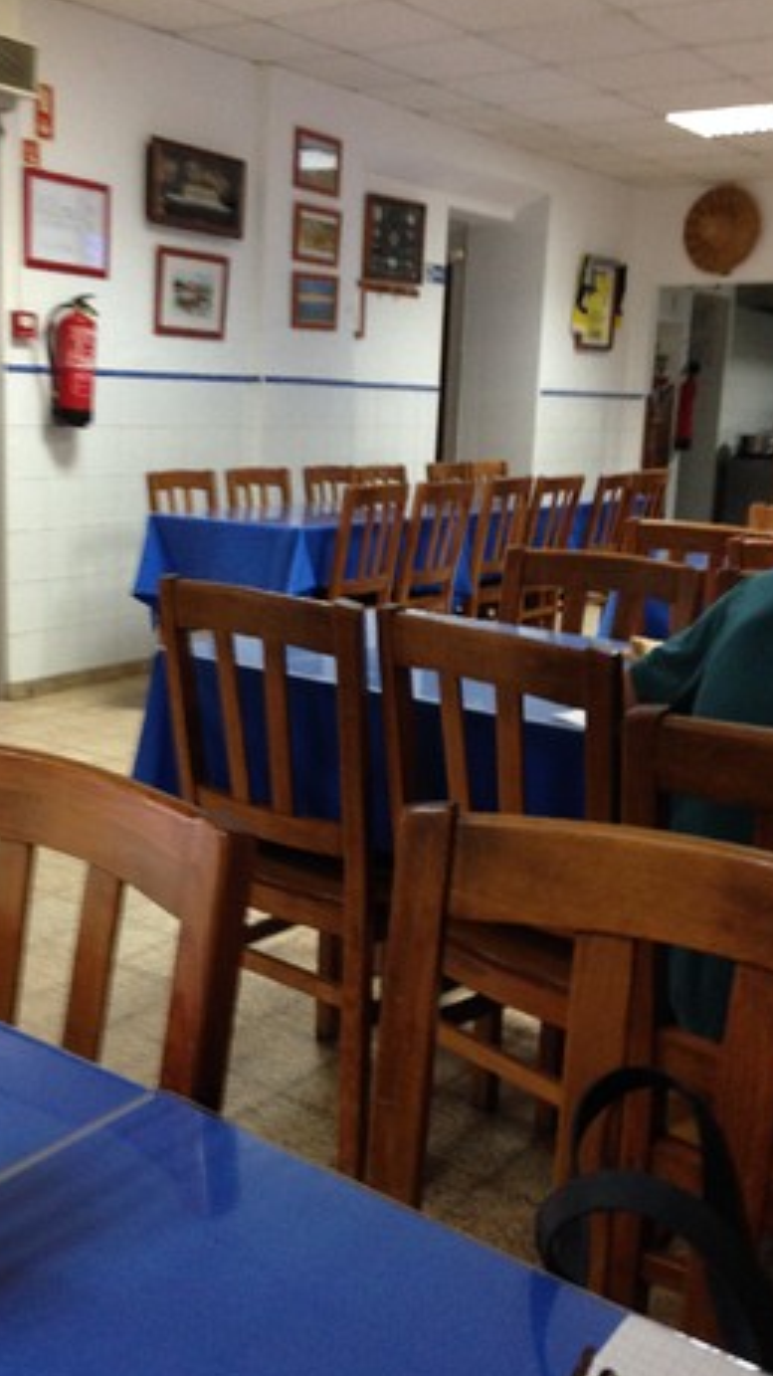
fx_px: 1422
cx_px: 273
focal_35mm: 39
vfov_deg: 51.6
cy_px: 657
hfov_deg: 30.2
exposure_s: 1/20
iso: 200
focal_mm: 4.12
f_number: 2.4
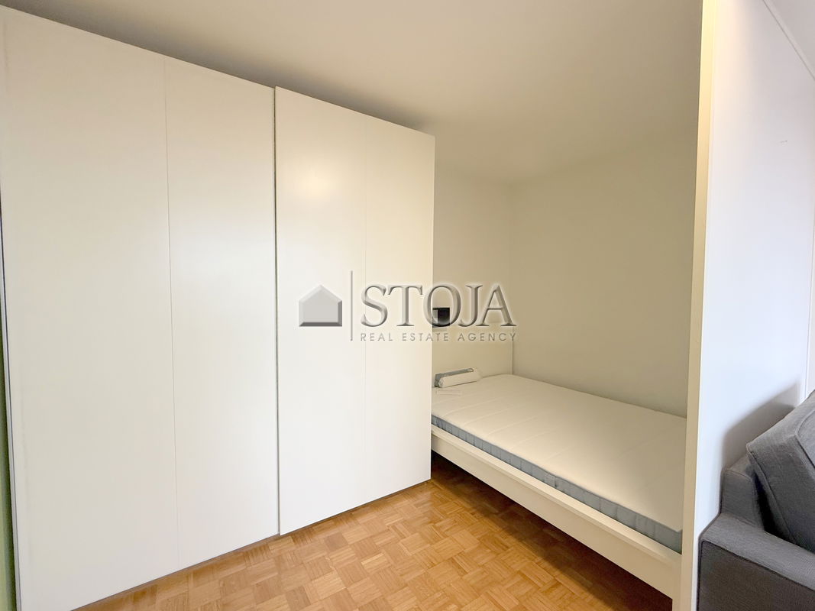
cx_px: 408
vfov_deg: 85.7
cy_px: 306
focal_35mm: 14
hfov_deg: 102.1
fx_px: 330
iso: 200
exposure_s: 1/100
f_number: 2.2
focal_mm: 2.22
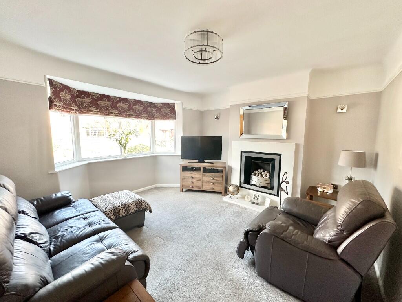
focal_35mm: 14
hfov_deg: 102.1
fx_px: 163
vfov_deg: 85.7
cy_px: 151
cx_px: 201
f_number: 2.2
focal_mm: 2.22
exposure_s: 1/99
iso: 125
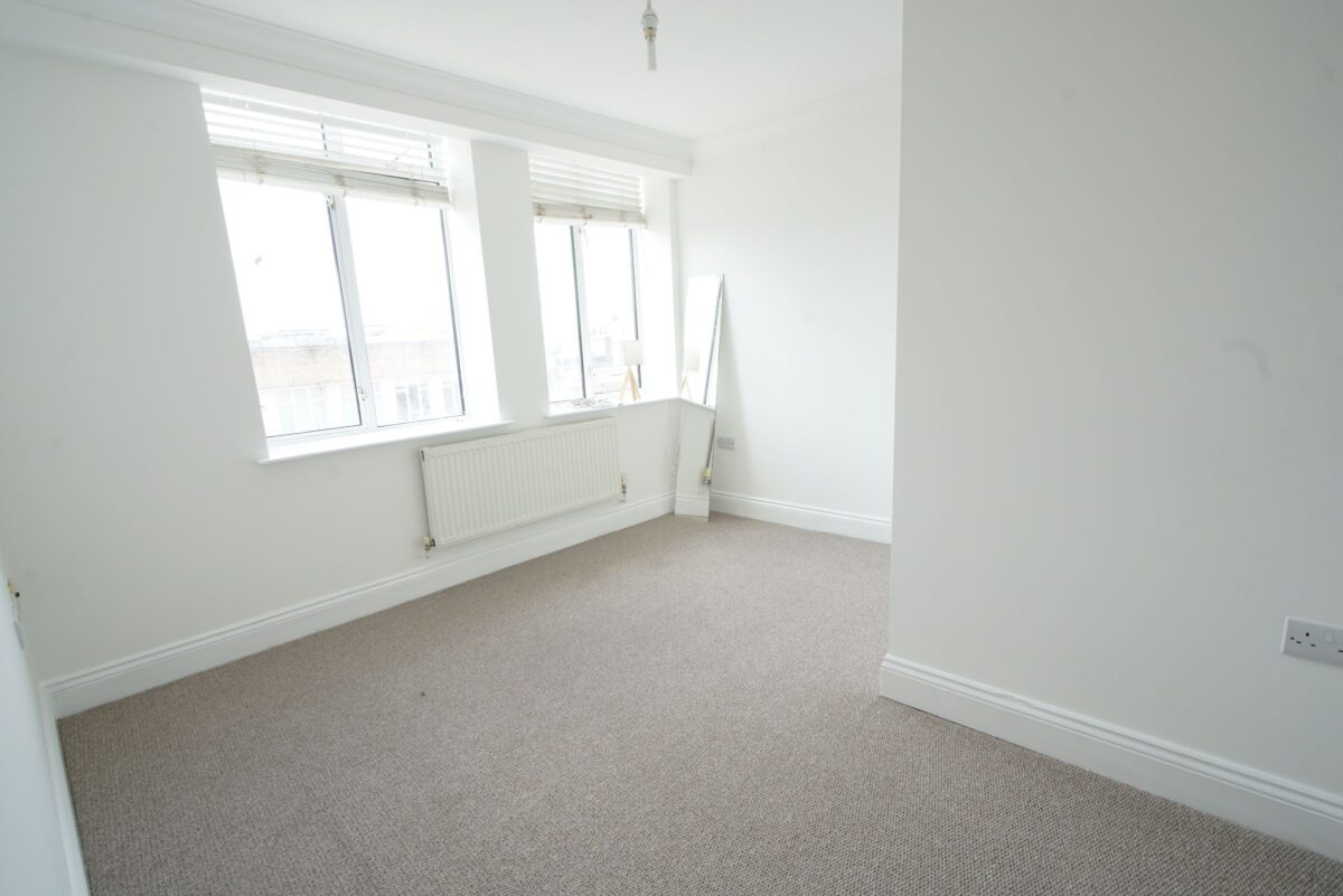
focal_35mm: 16
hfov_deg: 96.7
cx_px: 672
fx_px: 597
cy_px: 448
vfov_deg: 73.8
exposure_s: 1/50
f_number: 8
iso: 400
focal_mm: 16
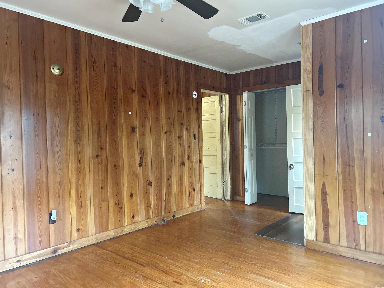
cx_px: 192
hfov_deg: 67.3
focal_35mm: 26
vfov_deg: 53.1
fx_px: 288
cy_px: 144
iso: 500
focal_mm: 5.7
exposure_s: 1/45
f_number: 1.5
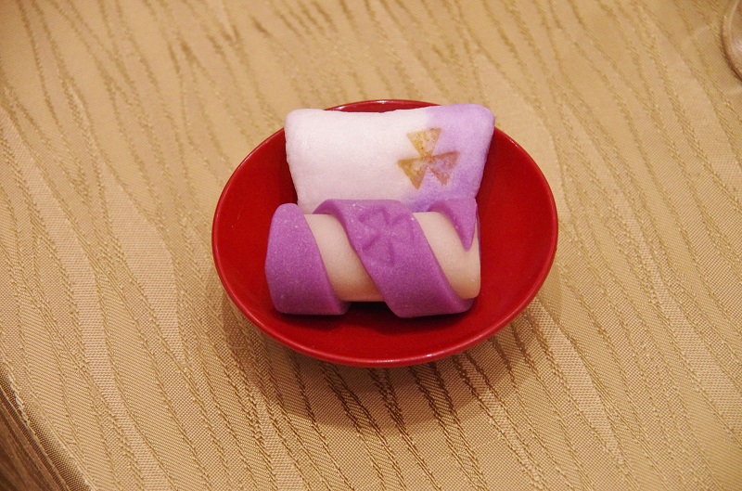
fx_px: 3546
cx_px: 371
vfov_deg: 7.9
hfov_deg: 11.9
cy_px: 246
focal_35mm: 172
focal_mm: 115
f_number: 7.1
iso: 3200
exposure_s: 1/100
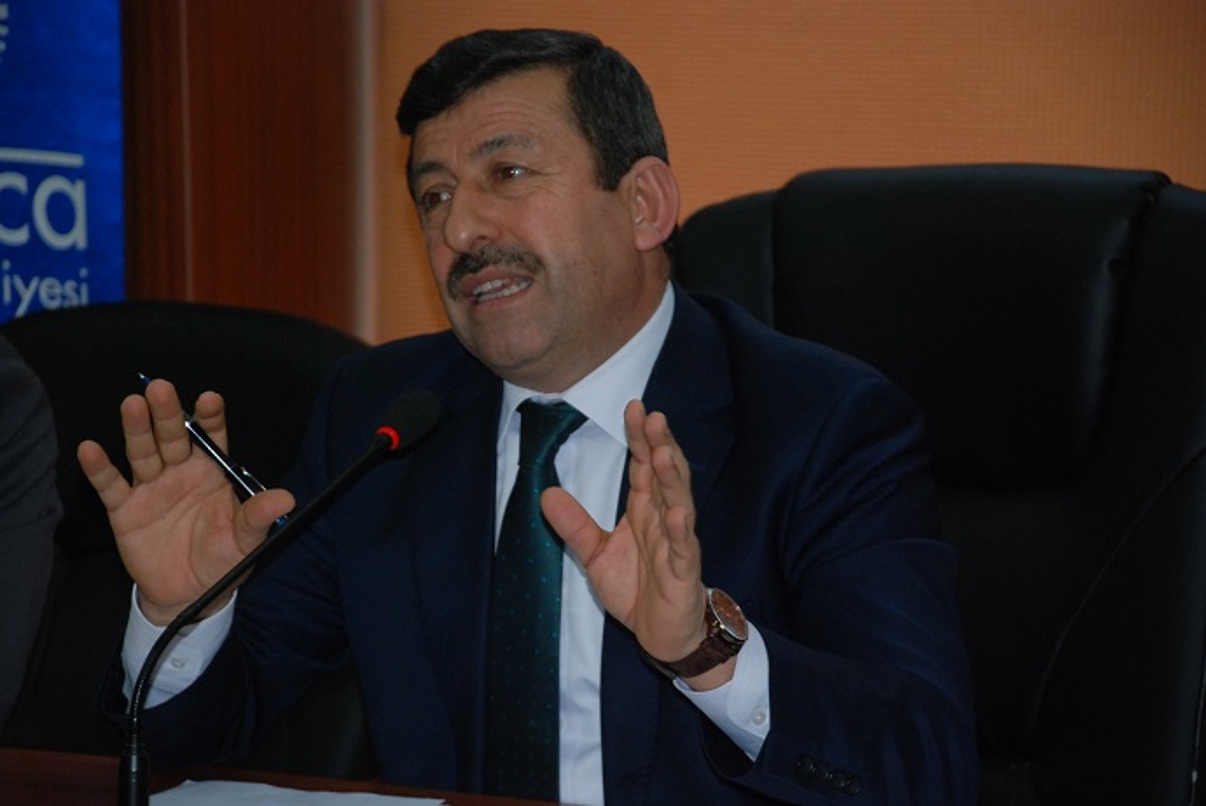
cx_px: 603
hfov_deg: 13.7
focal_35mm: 150
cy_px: 403
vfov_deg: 9.2
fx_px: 5028
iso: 800
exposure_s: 1/60
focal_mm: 100
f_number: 5.6
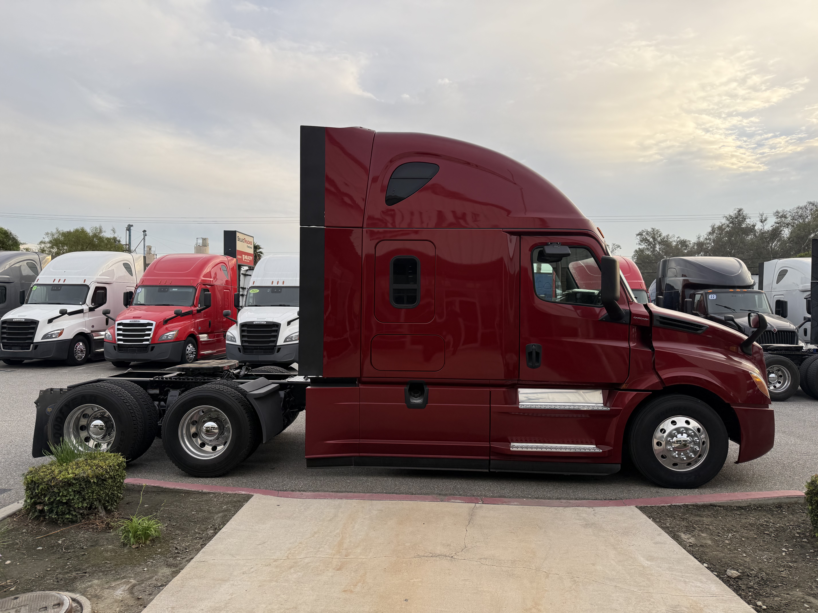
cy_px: 306
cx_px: 409
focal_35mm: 24
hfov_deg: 71.6
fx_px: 567
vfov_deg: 56.8
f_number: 1.78
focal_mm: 6.76
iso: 80
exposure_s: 1/955
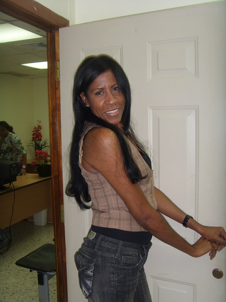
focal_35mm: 39
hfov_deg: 36.8
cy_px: 151
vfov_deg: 47.9
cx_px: 113
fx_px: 339
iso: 100
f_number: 3.5
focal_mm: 6.6
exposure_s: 1/45
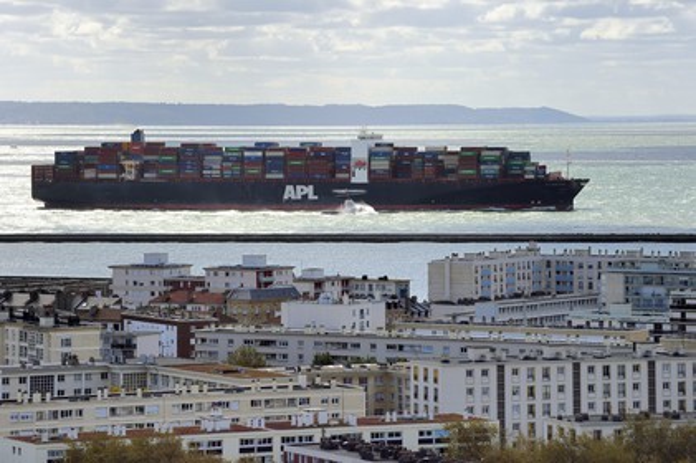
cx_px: 348
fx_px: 3477
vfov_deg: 7.6
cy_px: 232
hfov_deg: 11.4
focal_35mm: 180
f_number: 13
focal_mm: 180
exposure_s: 1/400
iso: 200
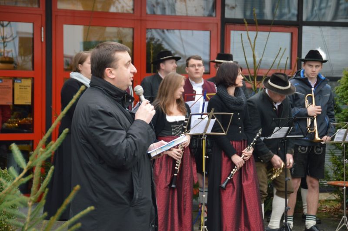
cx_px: 174
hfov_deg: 16.7
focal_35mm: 123
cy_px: 116
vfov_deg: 11.1
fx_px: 1188
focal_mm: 82
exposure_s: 1/30
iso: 500
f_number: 5
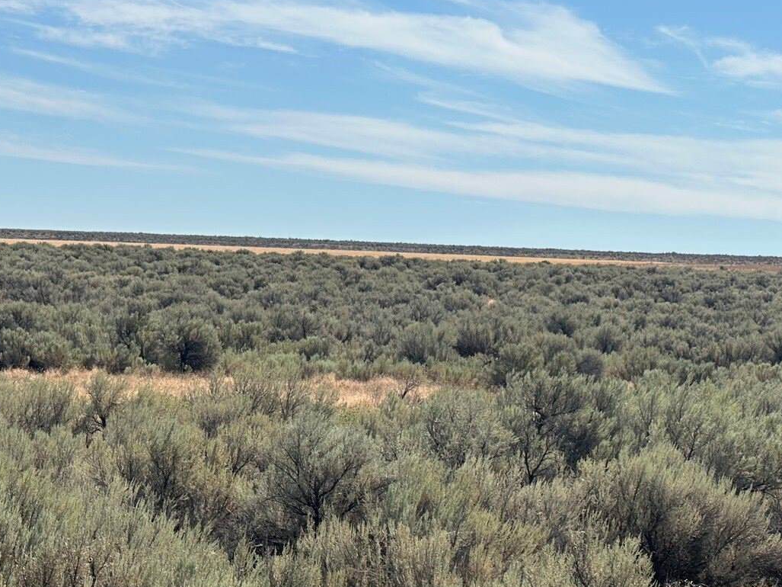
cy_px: 403
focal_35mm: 120
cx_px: 196
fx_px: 2711
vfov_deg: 12.3
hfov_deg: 16.3
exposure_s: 1/968
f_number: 2.8
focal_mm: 9
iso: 32
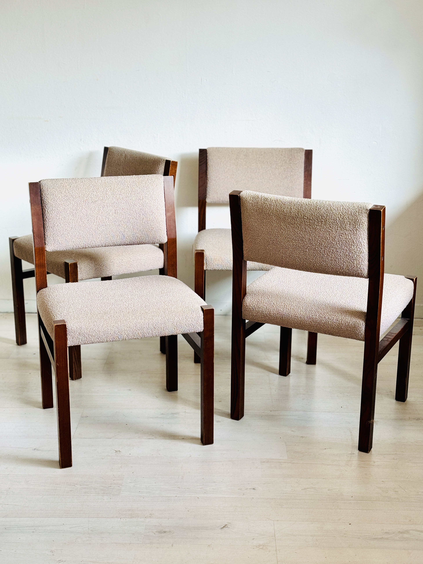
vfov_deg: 39.7
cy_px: 282
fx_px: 782
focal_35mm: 48
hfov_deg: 30.3
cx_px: 212
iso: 80
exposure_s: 1/100
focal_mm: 6.76
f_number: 1.78
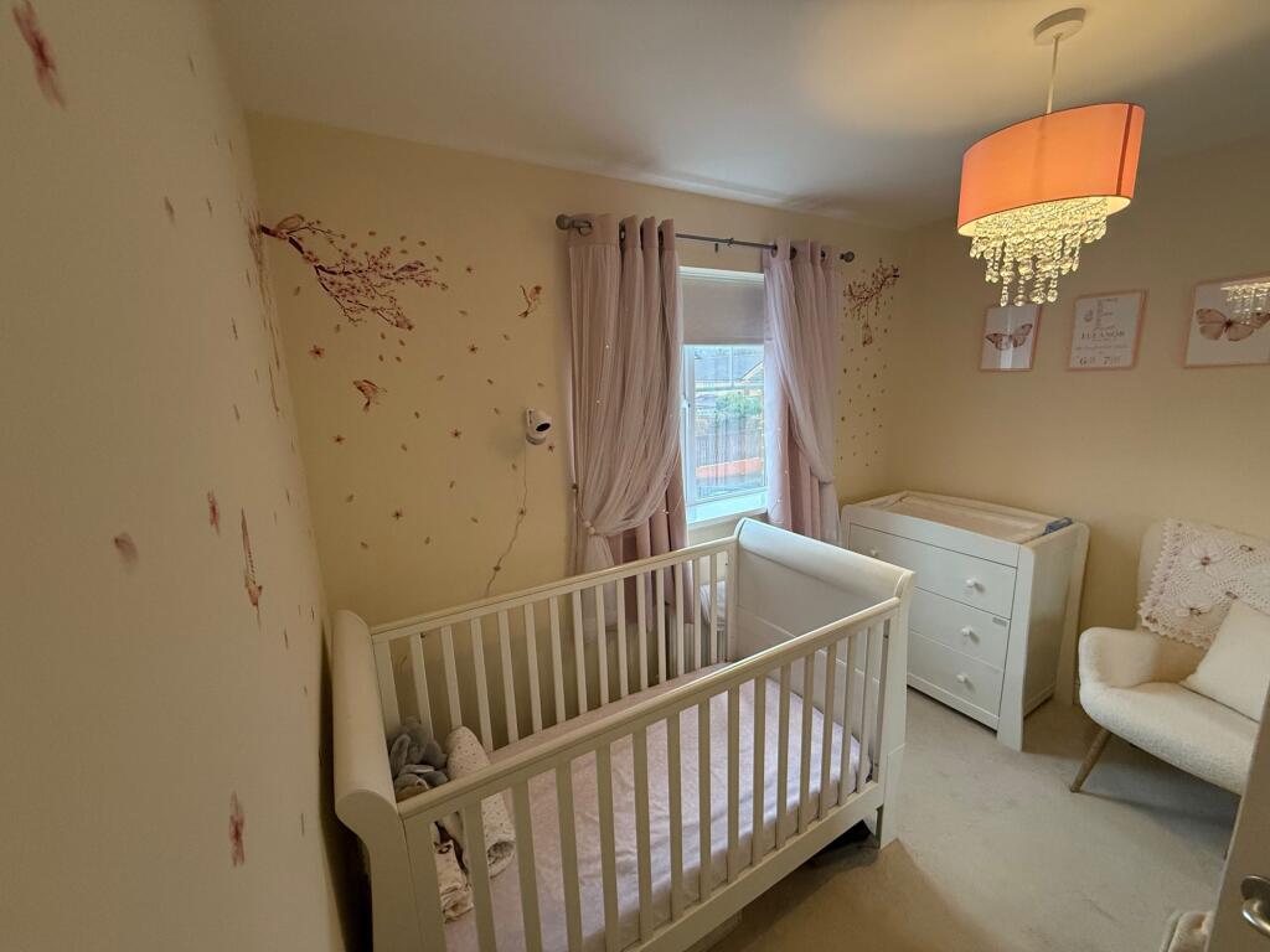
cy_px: 476
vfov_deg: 85.7
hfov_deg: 102.1
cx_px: 635
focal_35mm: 14
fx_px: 514
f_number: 2.2
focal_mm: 2.22
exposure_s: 1/100
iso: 320
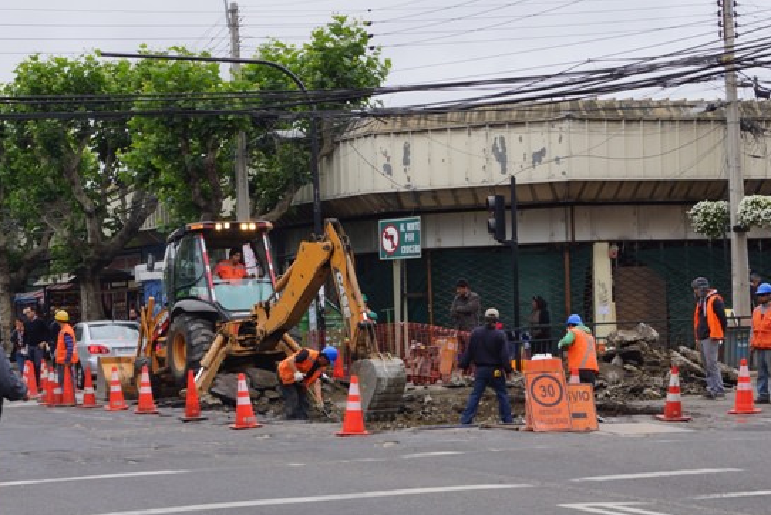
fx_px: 1821
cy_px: 345
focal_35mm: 85
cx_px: 351
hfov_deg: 23.9
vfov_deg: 16.1
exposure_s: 1/100
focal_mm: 30
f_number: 13
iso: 100
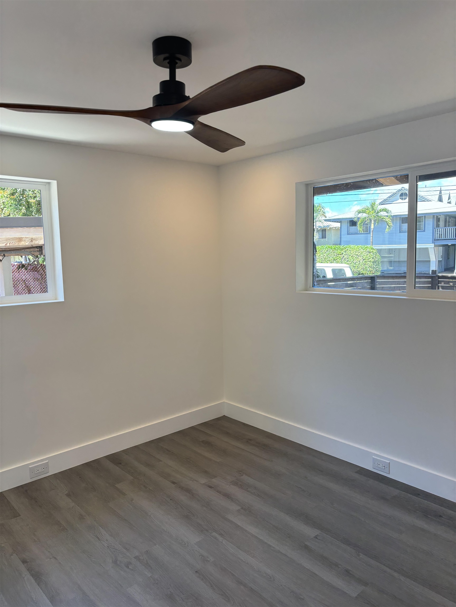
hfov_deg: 53.1
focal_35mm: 26
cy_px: 304
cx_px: 228
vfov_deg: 67.3
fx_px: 457
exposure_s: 1/120
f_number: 1.6
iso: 50
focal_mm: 5.96
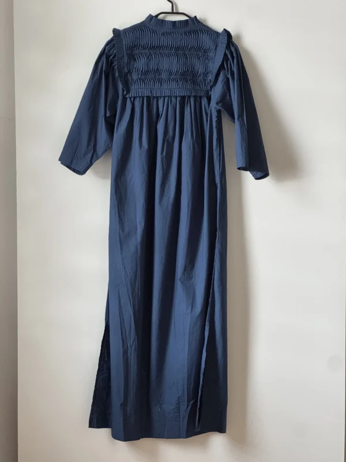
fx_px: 1026
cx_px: 173
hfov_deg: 19.1
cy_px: 231
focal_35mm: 77
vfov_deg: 25.3
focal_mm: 9
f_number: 2.8
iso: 320
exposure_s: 1/60
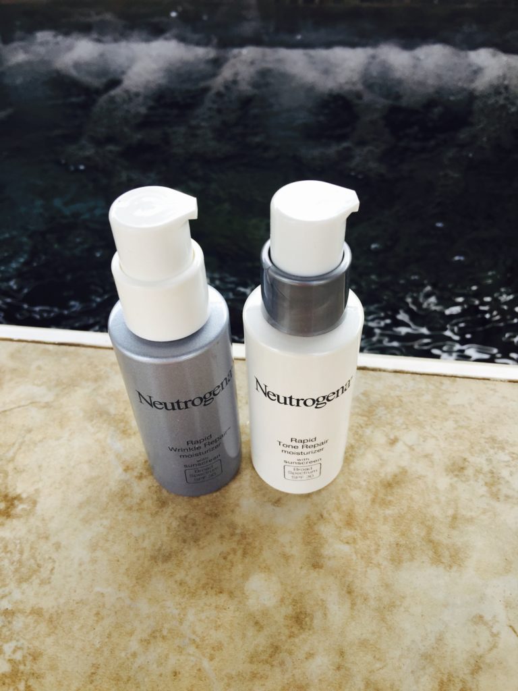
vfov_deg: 61.7
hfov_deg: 48.2
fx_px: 579
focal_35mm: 29
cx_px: 259
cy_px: 346
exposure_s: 1/169
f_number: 2.2
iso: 32
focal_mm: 4.15
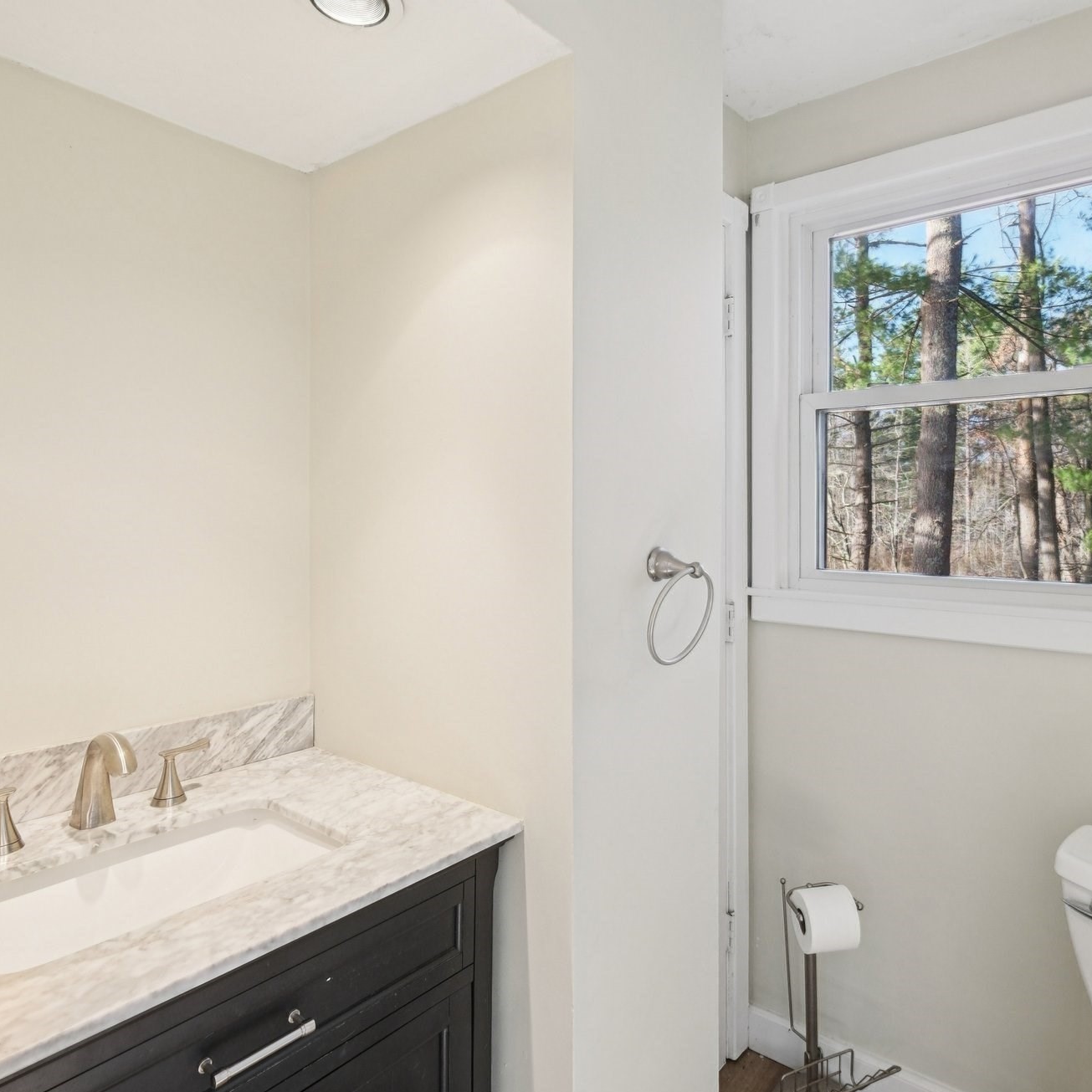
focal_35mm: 20
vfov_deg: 74.8
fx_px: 714
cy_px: 531
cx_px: 641
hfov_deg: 74.2
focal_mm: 10
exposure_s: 1/40
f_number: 5.6
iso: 320
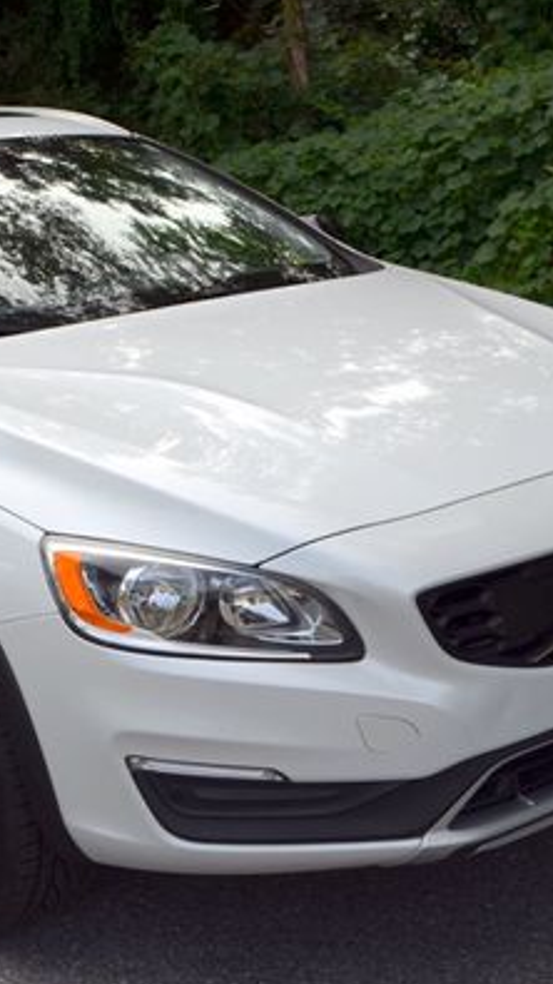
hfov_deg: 19.4
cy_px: 476
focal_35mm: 61
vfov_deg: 34.4
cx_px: 80
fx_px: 1591
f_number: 8
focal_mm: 24
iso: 100
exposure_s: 1/250
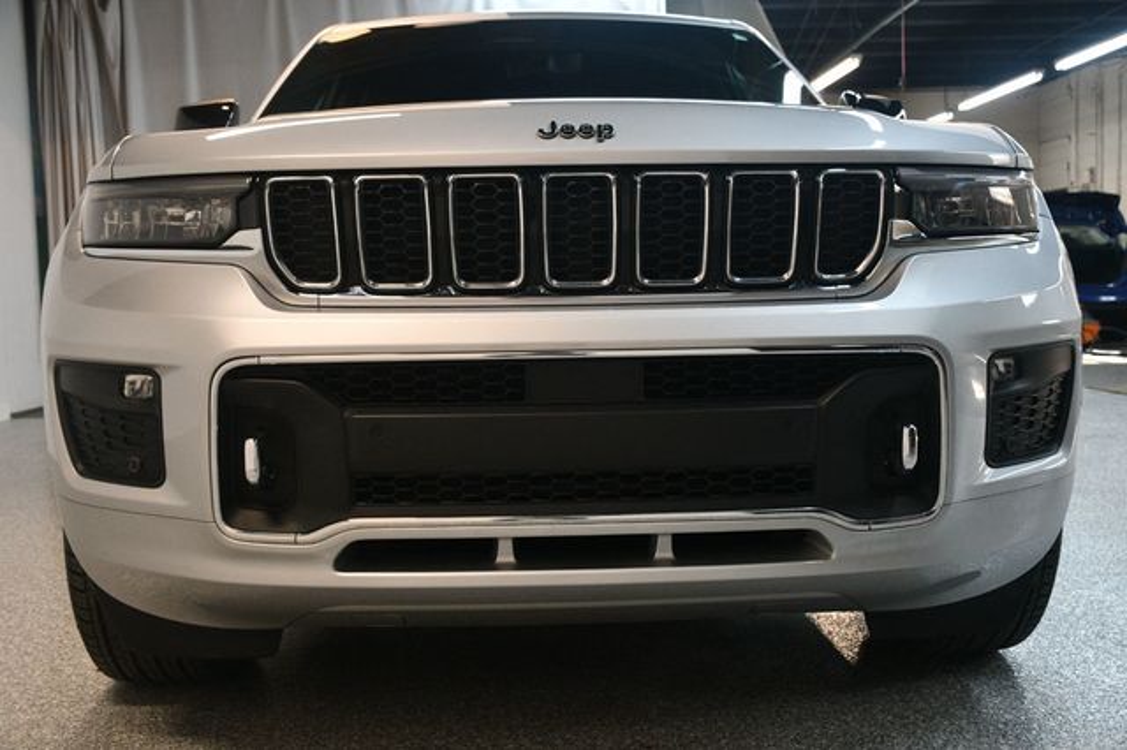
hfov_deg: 49.6
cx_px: 564
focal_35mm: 39
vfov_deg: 34.2
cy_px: 375
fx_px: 1220
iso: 1400
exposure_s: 1/125
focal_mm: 26
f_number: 3.8
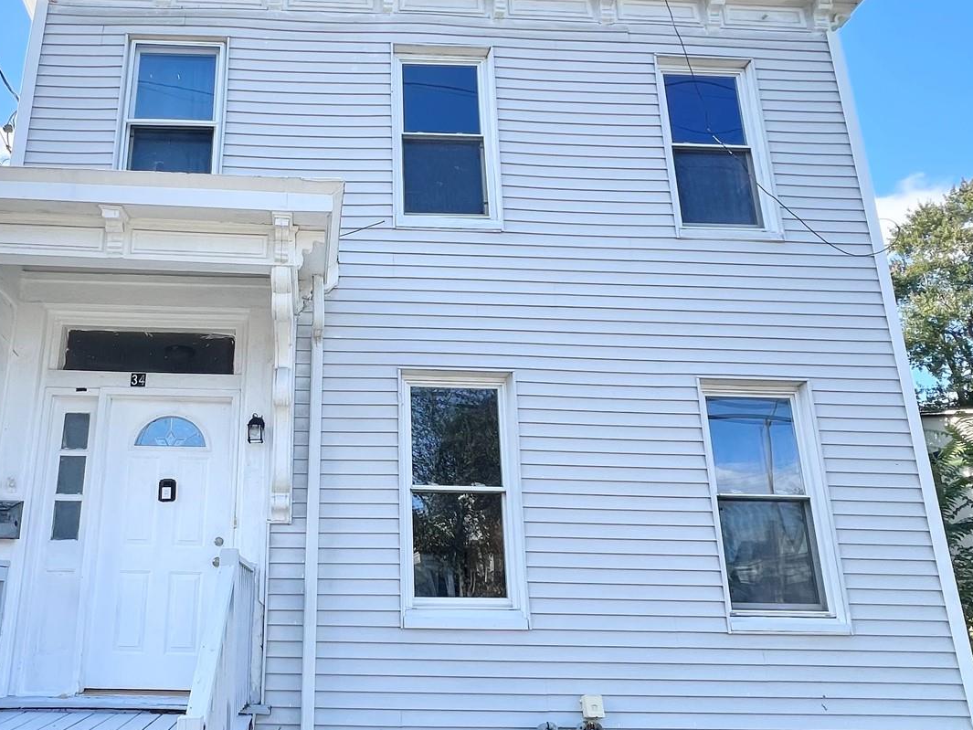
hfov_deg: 67.5
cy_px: 407
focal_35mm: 25
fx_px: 703
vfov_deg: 54.8
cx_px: 324
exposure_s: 1/444
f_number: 1.8
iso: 32
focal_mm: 1.57
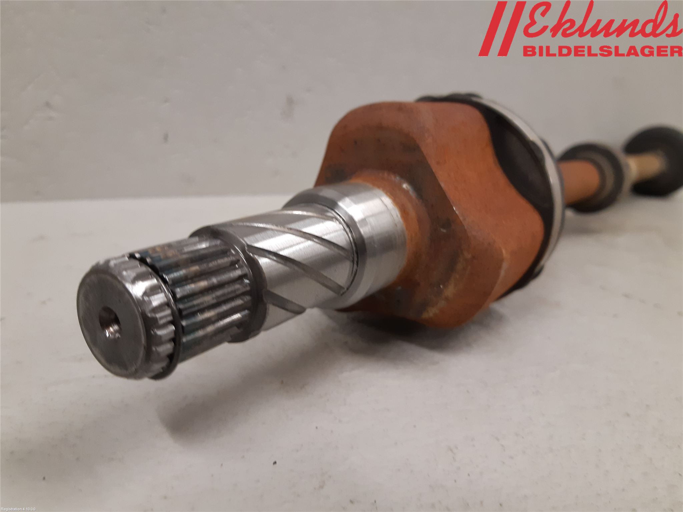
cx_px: 342
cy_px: 256
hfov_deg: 67.3
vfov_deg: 53.1
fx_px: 513
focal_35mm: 26
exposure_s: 1/50
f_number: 1.7
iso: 160
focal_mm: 3.93
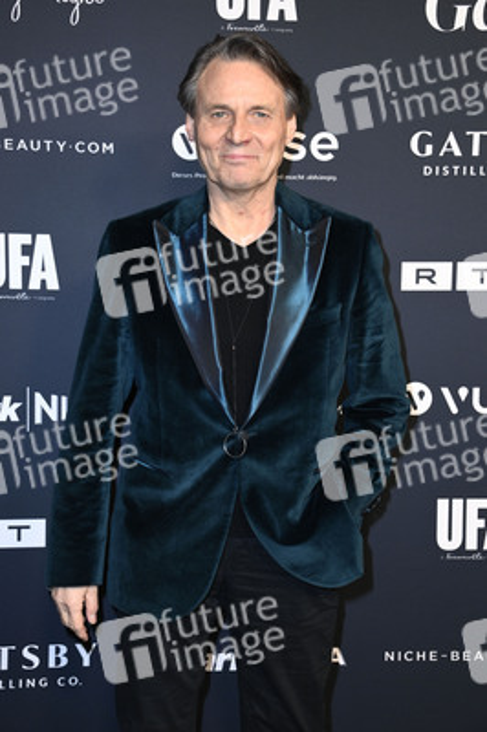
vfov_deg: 35.7
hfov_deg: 24.2
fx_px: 1138
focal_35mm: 56
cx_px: 244
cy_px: 366
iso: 1250
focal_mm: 56
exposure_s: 1/250
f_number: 5
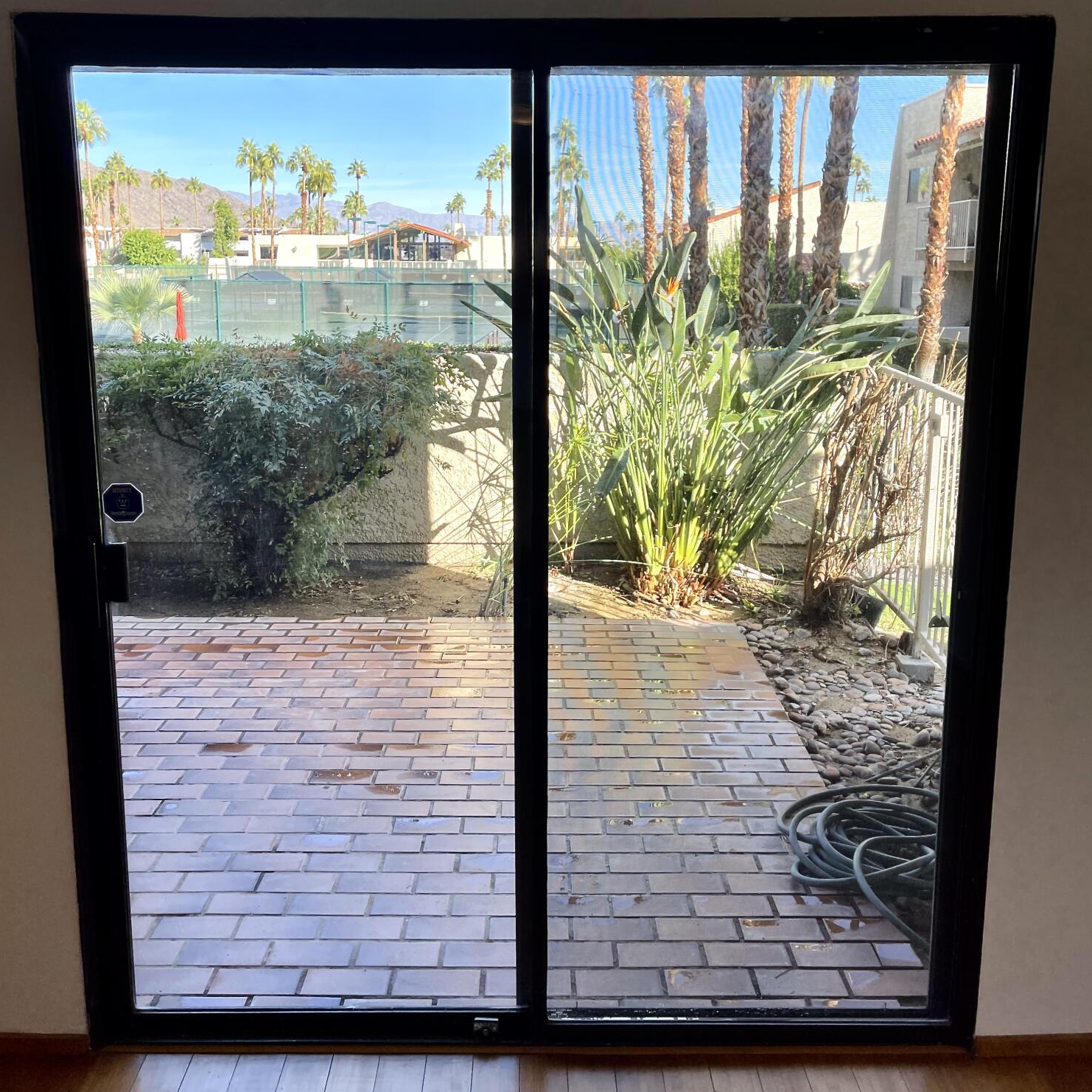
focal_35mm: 31
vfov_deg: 52.3
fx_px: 1106
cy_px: 452
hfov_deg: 52.5
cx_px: 542
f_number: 1.6
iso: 32
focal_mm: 5.1
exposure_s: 1/631
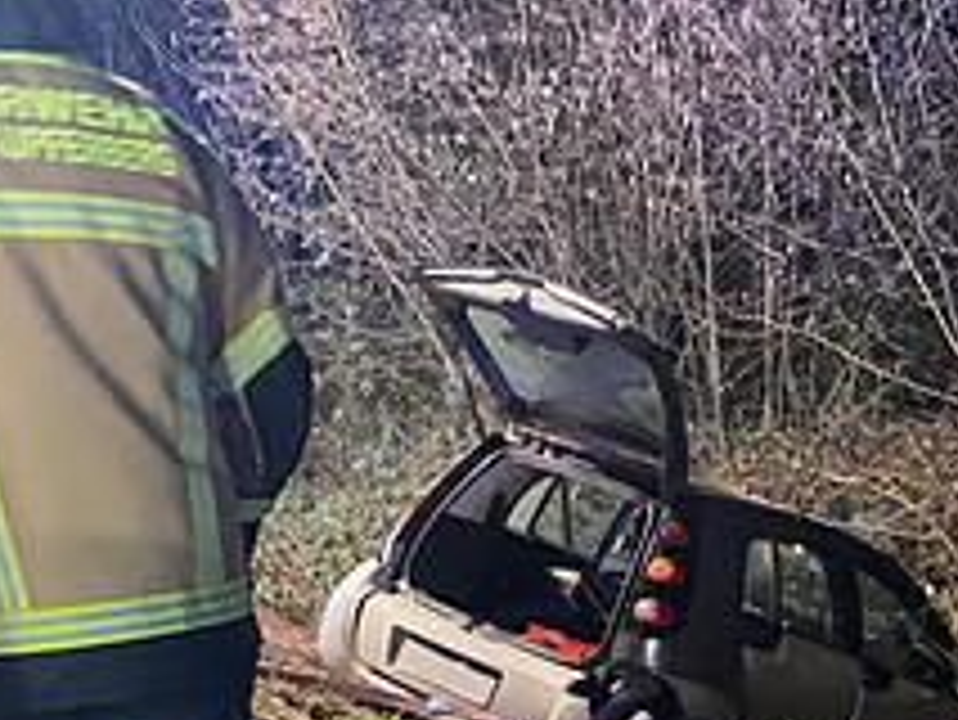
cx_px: 760
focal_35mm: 43
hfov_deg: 42.0
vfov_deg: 33.5
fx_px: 1191
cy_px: 446
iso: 800
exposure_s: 1/30
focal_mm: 4.25
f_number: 1.8
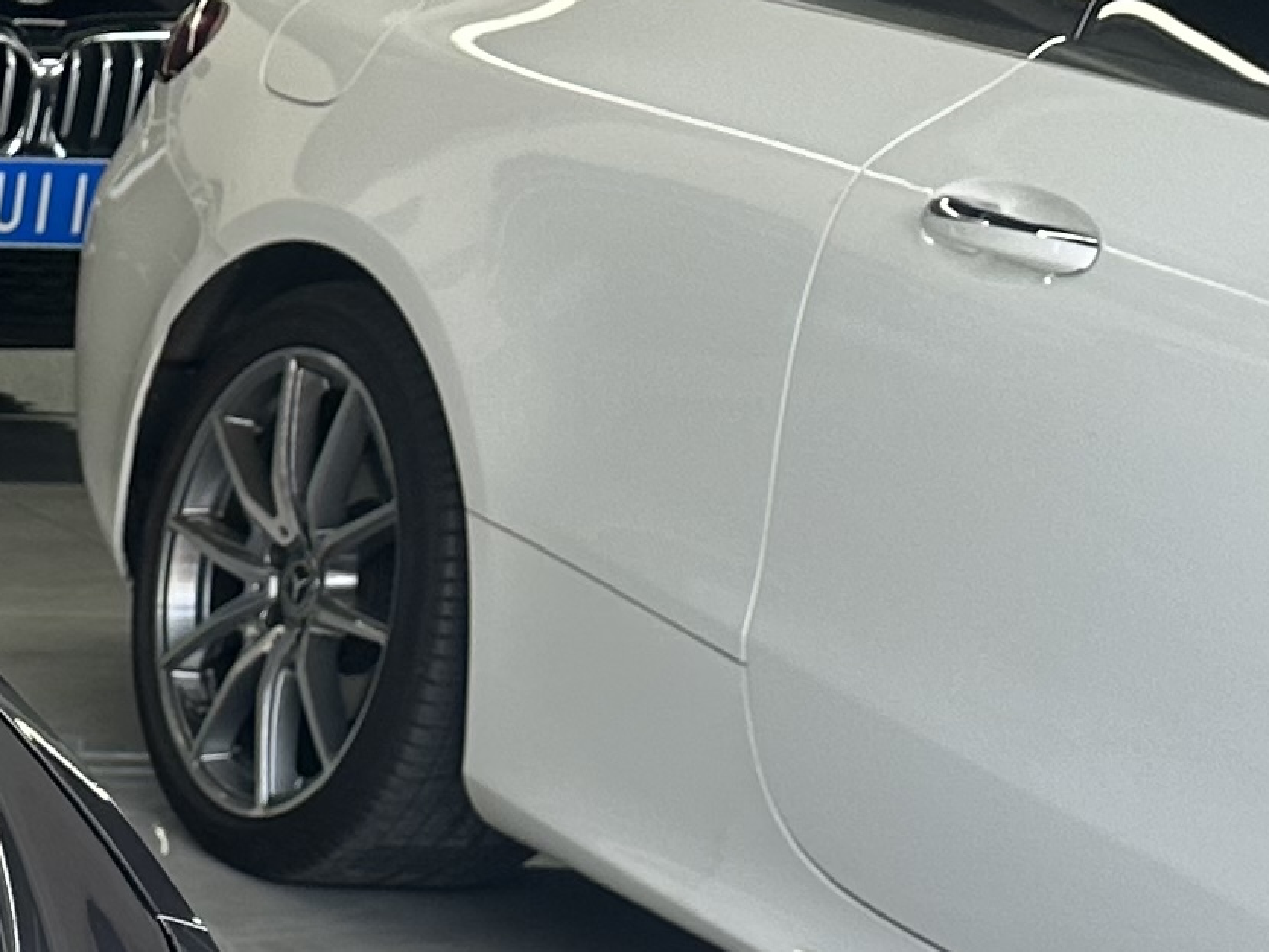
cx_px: -1690
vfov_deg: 12.5
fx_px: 4254
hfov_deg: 13.2
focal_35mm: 116
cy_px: 1092
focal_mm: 6.86
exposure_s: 1/121
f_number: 1.78
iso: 80
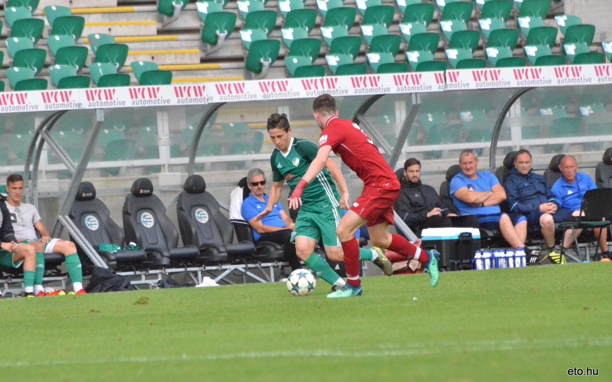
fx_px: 7655
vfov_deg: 2.9
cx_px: 306
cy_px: 187
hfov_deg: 4.6
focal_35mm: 459
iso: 6400
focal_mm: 300
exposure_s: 1/4000
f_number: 6.3
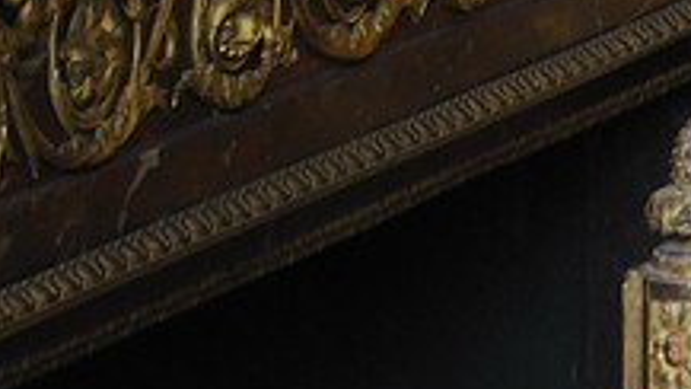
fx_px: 6779
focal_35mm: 370
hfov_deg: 5.7
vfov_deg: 3.2
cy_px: -1132
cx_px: 1573
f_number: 16
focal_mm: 48
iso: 200
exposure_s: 3
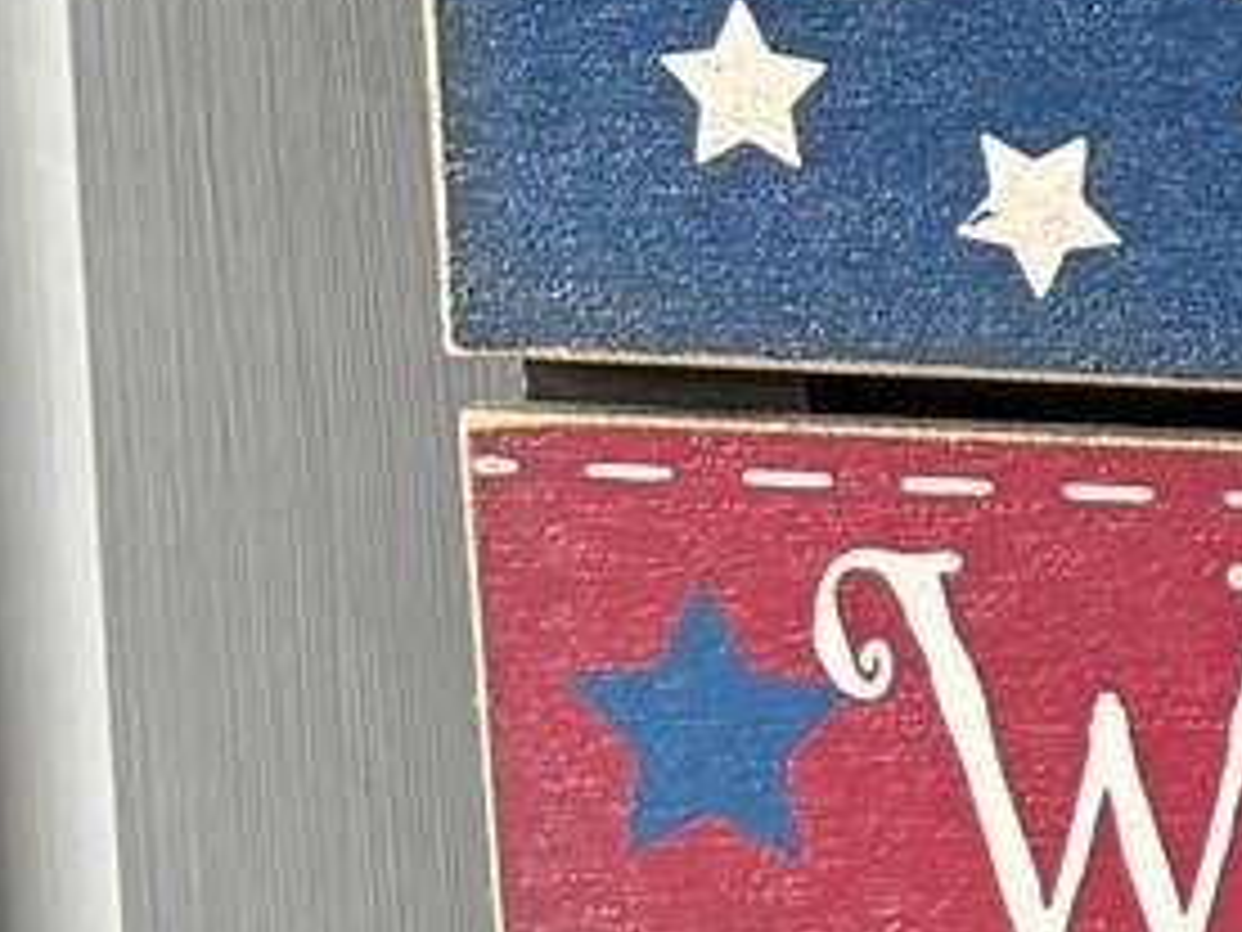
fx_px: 6925
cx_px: 2700
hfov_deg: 9.4
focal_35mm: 193
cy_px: 437
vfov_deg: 7.7
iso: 160
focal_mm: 5.96
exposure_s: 1/60
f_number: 1.6
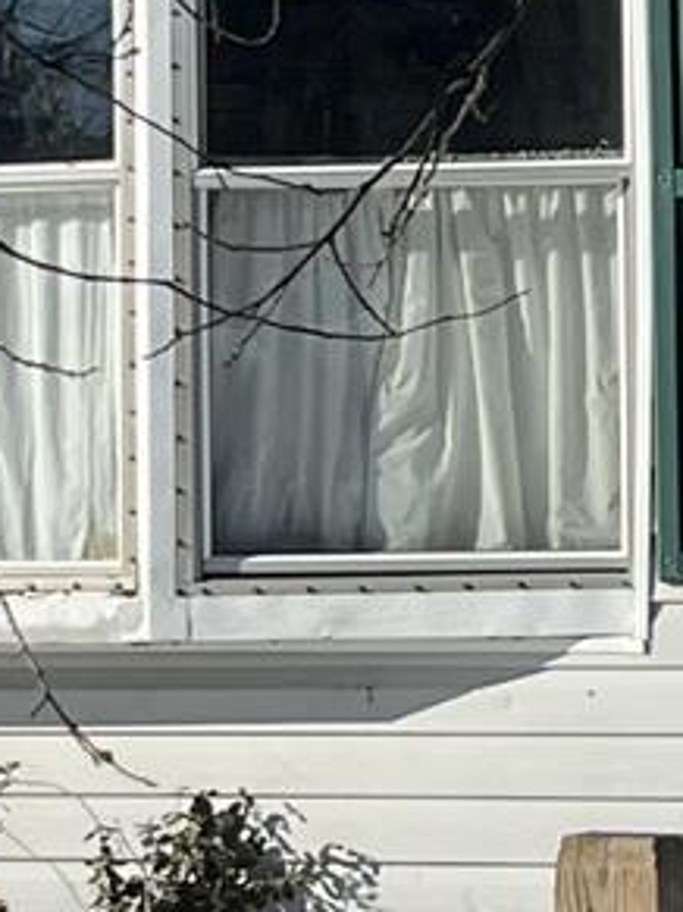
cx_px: 959
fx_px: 5423
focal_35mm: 206
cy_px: 511
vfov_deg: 9.6
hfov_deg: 7.1
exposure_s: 1/6579
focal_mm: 5.7
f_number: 1.5
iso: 50
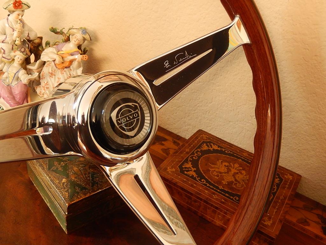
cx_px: 163
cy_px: 122
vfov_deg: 39.7
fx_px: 339
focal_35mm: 36
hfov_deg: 51.4
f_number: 4
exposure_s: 1/5
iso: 400
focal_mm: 6.5
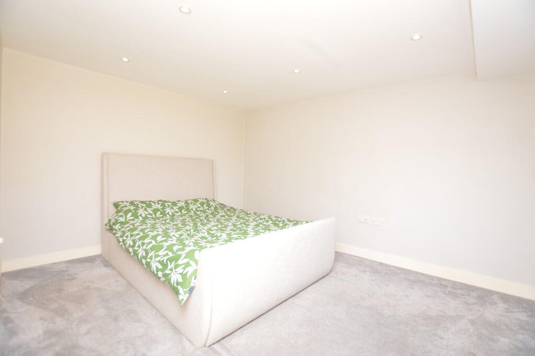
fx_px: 223
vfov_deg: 77.2
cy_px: 178
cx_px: 268
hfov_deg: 100.4
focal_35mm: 15
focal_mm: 10
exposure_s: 1/200
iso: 200
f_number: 3.5
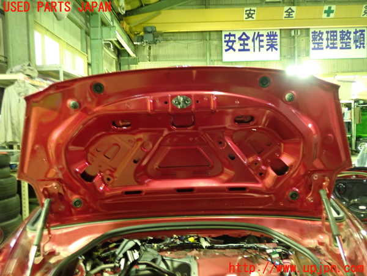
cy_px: 138
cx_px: 184
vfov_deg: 46.8
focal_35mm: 30
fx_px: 318
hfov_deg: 60.0
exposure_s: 1/10
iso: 800
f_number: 2.3
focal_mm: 5.4
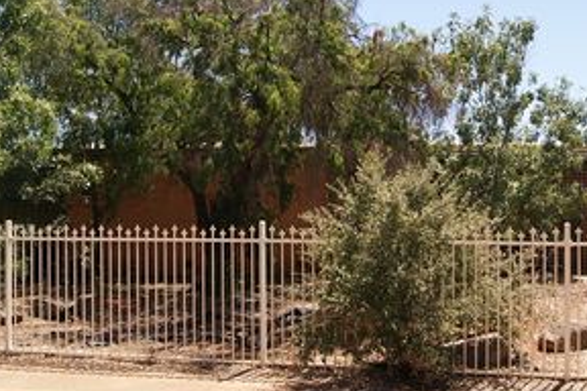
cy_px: 176
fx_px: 717
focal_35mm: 44
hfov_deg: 44.5
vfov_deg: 30.5
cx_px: 310
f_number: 9
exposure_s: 1/160
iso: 100
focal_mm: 18
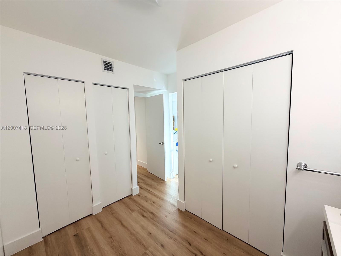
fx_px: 138
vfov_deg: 85.7
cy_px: 128
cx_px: 170
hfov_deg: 102.1
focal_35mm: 14
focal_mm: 2.22
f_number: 2.2
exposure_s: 1/120
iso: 80
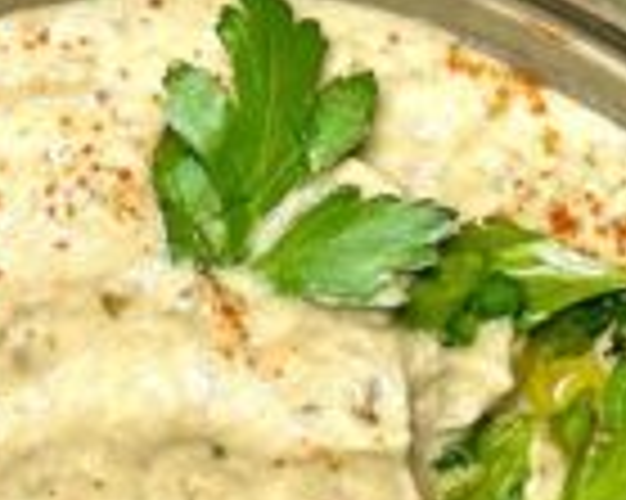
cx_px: 302
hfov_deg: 10.3
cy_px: 239
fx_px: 3462
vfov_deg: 8.3
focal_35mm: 187
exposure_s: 1/267
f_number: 1.6
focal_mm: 5.1
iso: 40
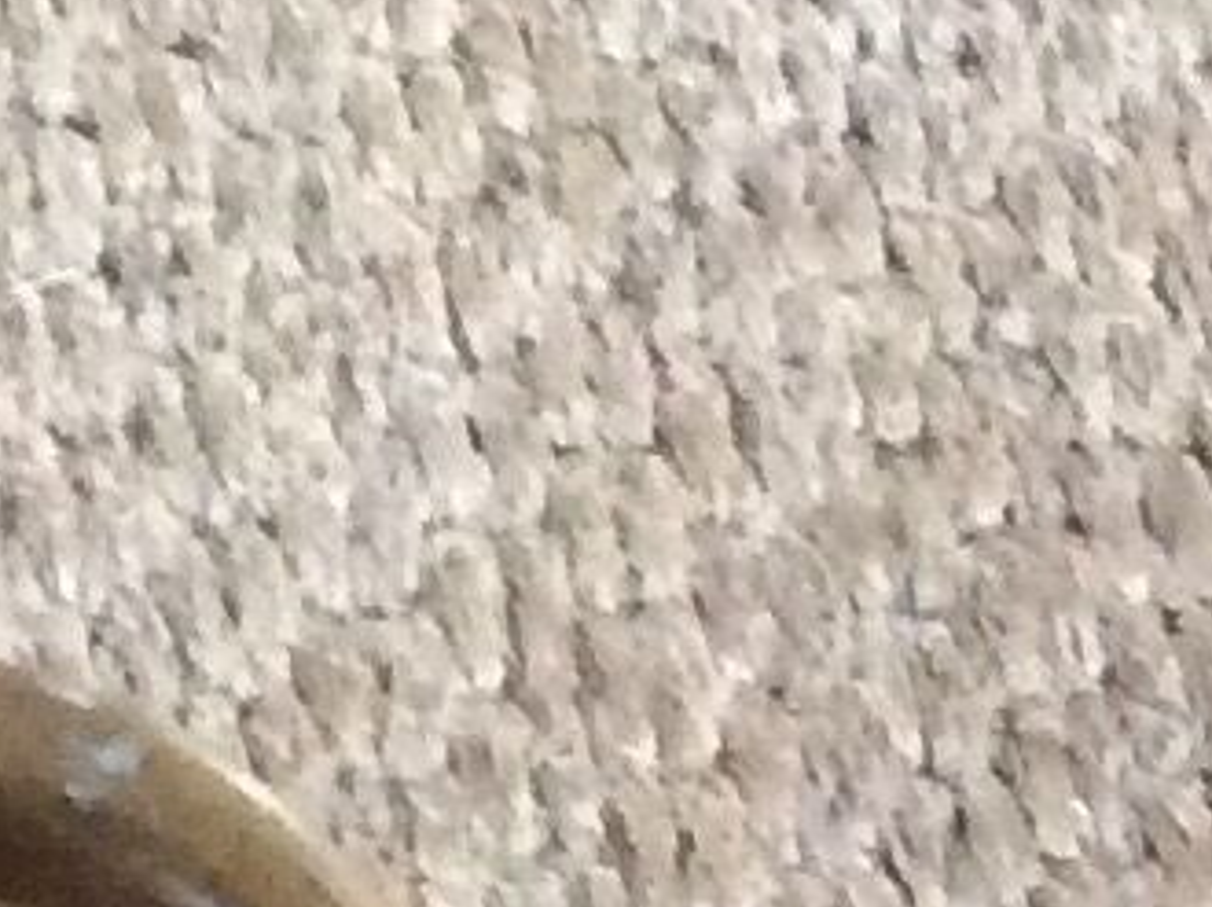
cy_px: 2468
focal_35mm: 251
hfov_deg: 7.9
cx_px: -22
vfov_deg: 5.6
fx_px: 8782
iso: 250
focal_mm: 3.3
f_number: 2.4
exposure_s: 1/17
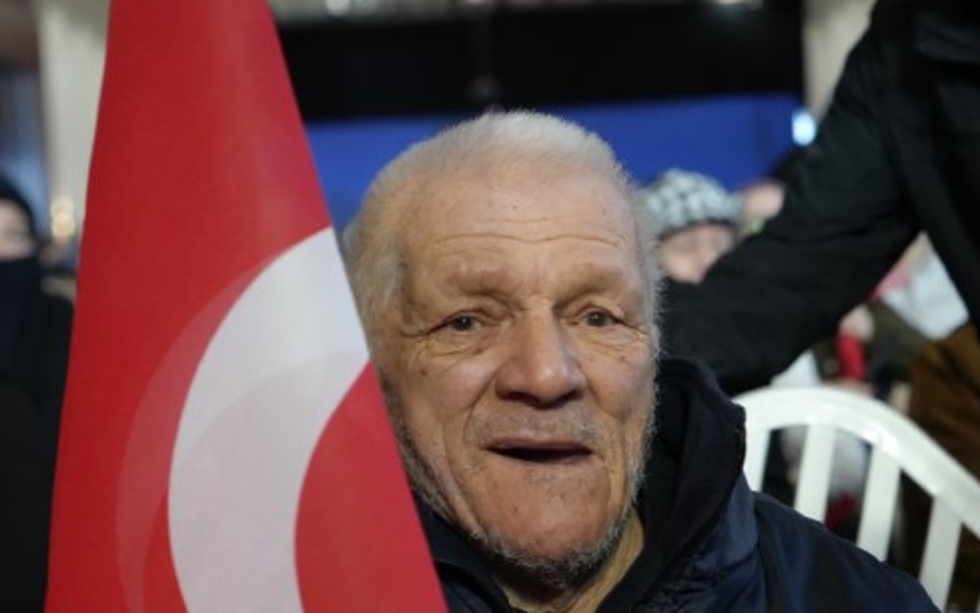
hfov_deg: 28.6
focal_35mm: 72
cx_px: 473
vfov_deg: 18.0
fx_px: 1924
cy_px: 473
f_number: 4
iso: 5000
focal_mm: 48
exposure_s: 1/160
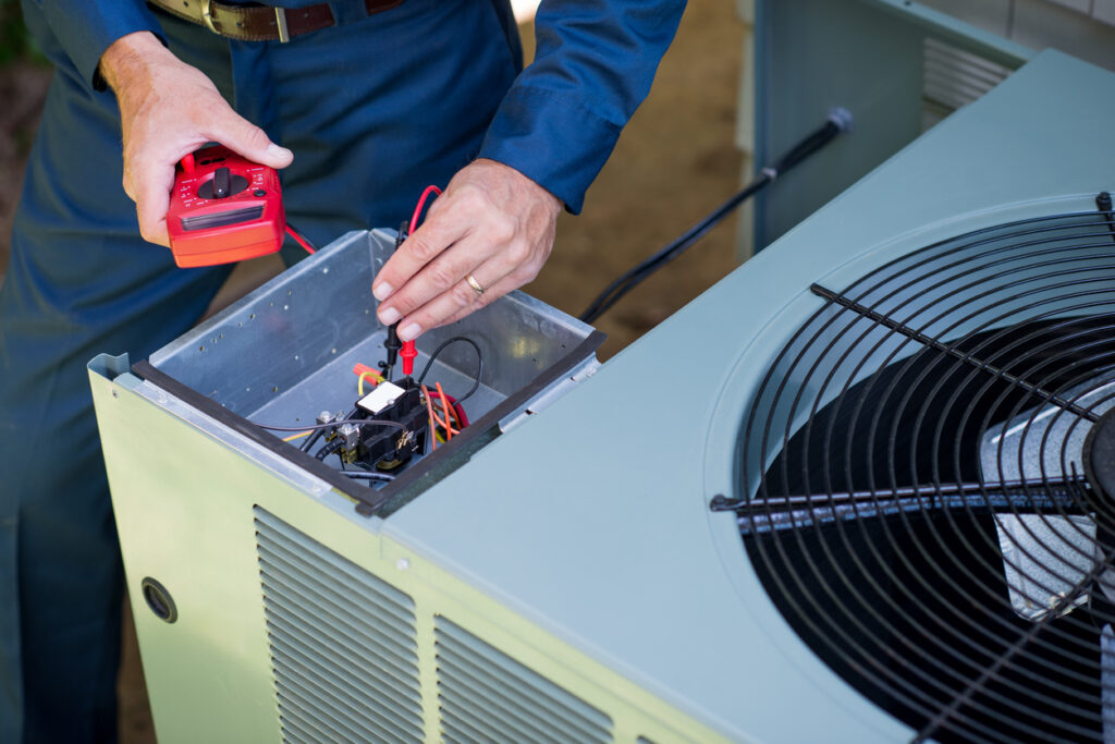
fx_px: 2633
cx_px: 558
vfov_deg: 16.1
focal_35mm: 85
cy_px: 372
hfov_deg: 23.9
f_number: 3.3
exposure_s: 1/60
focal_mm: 85
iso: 100
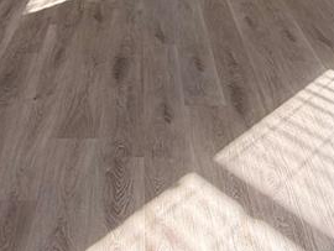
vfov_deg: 20.8
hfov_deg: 36.1
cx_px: 155
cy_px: -179
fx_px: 512
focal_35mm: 53
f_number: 2.2
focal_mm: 2.22
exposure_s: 1/109
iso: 64
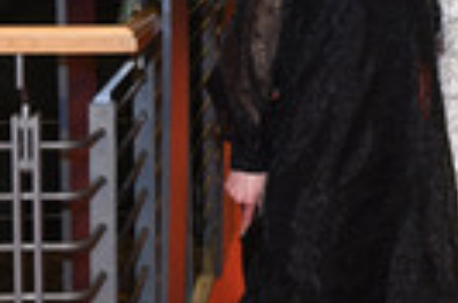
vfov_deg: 8.9
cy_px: 141
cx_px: 632
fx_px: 1942
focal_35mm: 153
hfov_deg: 12.9
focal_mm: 30
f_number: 5
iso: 1250
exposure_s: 1/250
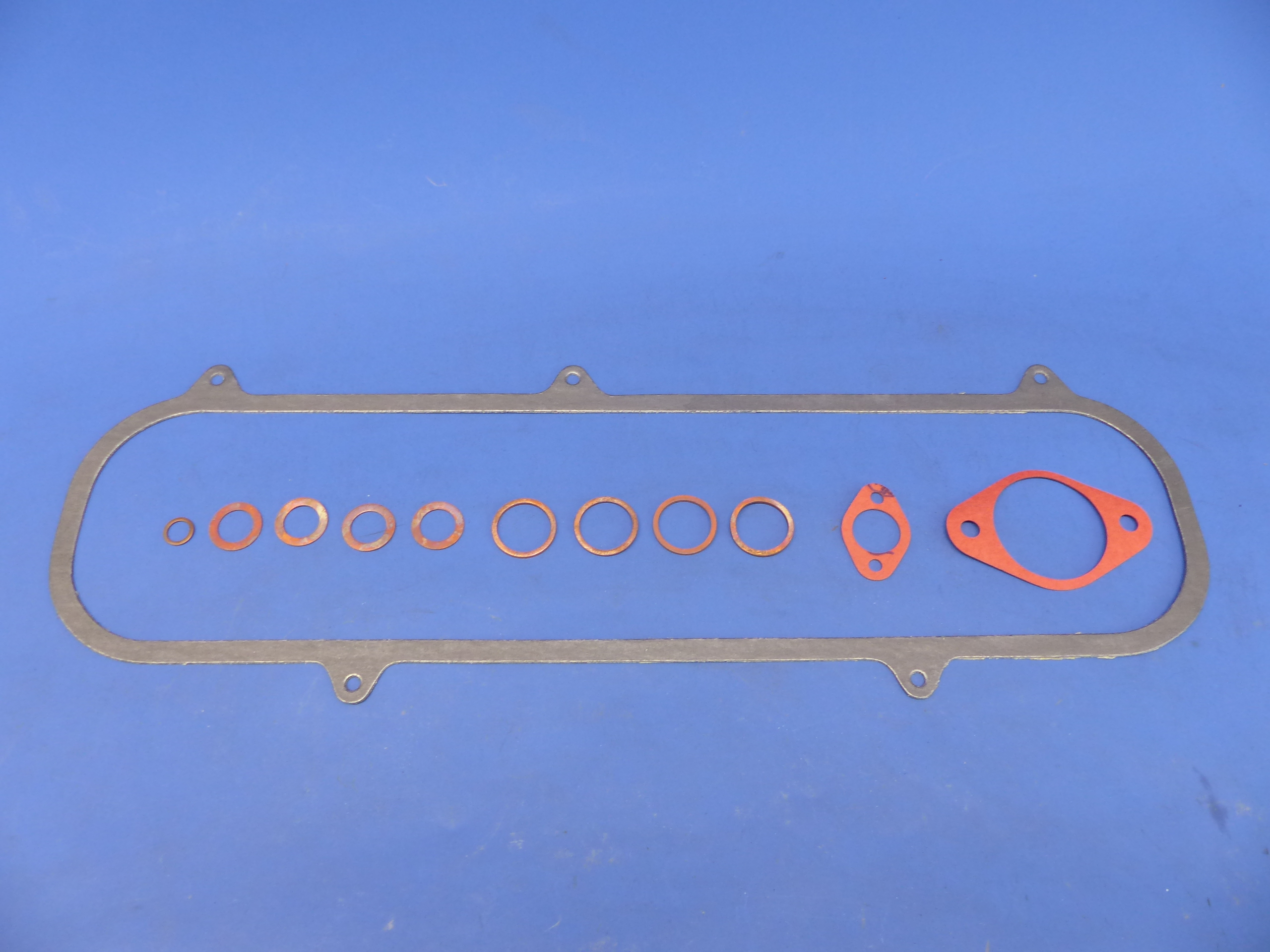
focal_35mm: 25
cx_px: 635
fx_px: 917
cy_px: 476
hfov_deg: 69.4
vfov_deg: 54.9
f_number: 2.8
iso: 200
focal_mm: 4.5
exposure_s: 1/60
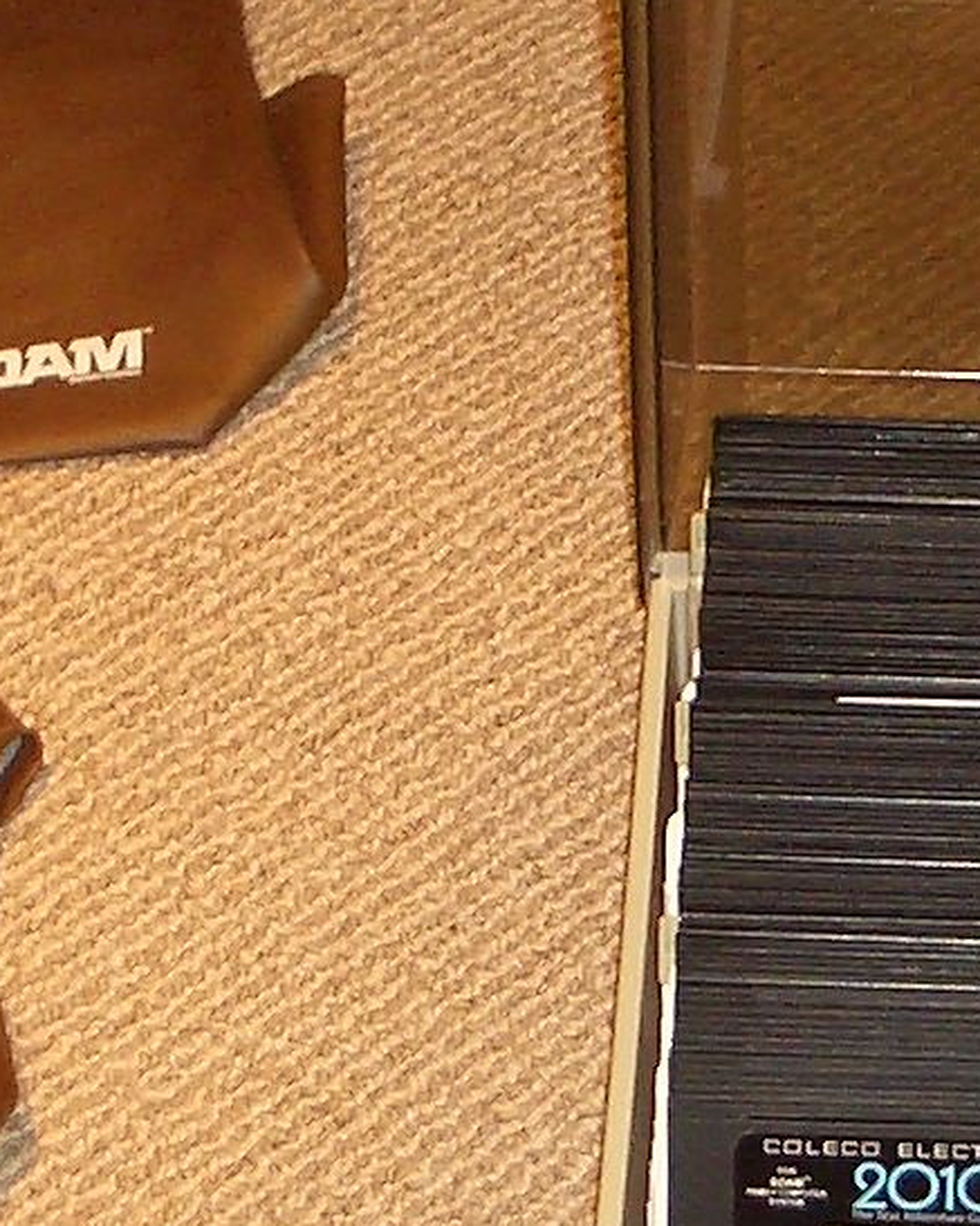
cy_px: 782
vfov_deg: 13.4
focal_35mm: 144
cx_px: 742
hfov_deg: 10.7
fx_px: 5225
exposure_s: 1/60
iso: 100
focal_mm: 5.8
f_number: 2.6
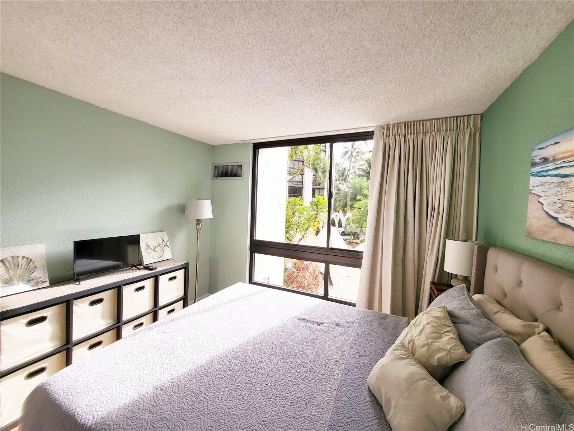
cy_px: 216
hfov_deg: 106.2
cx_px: 287
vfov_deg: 89.9
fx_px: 216
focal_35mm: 13
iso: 32
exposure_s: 1/127
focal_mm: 1.74
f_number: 2.2
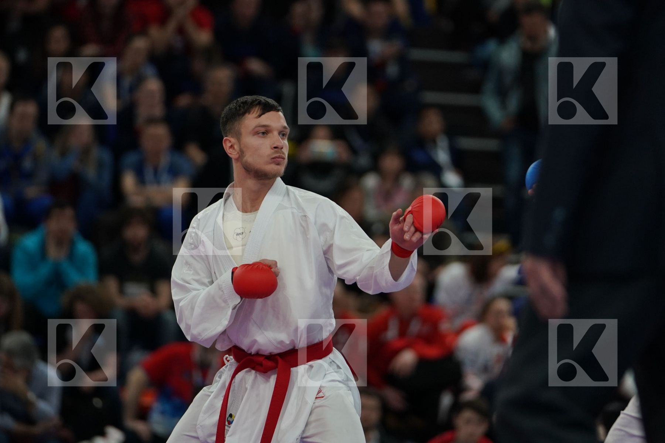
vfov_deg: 5.1
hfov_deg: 7.6
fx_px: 5006
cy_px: 222
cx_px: 332
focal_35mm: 271
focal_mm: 181
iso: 1250
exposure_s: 1/1000
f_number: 2.8
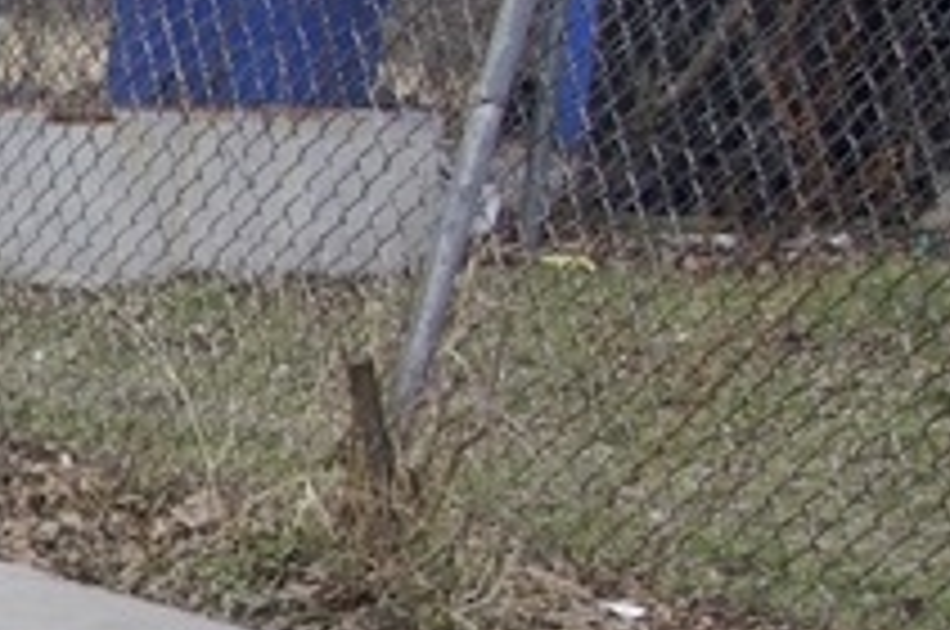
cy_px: 1116
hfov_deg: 7.3
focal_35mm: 223
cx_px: -2571
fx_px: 5876
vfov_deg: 6.0
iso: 160
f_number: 4.5
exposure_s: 1/160
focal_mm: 29
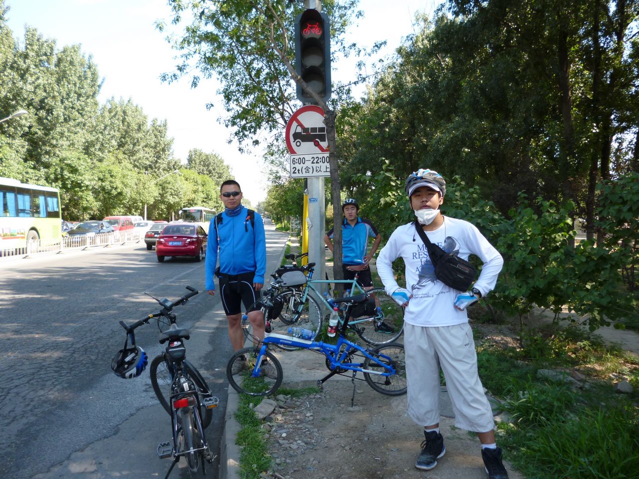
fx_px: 517
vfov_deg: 49.7
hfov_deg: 63.4
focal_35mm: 28
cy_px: 240
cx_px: 320
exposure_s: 1/160
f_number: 3.1
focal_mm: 5
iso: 100
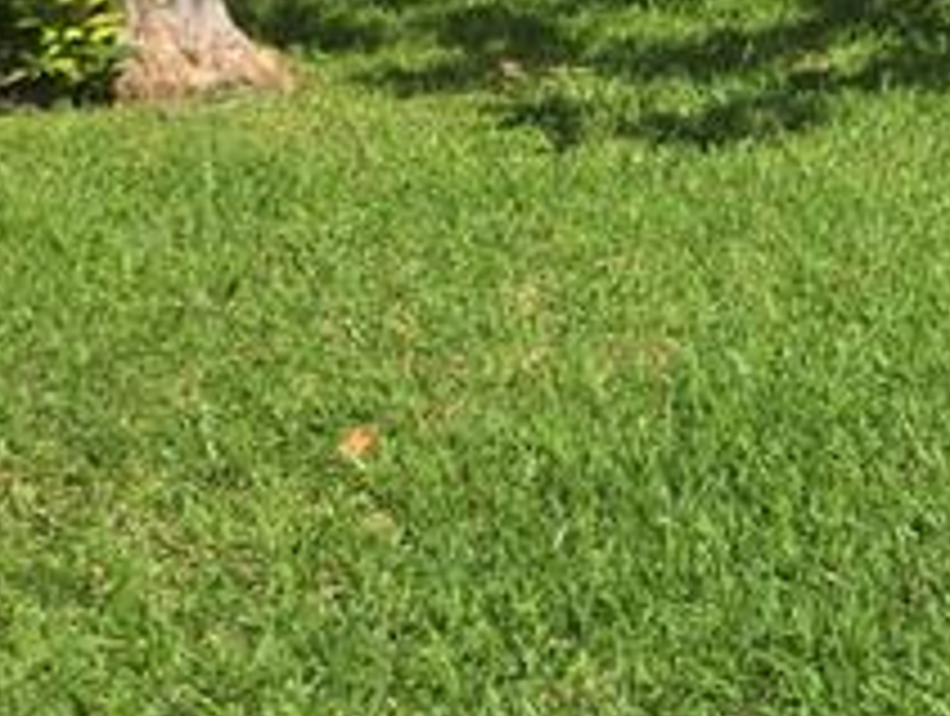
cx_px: 1621
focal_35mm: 87
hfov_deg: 18.5
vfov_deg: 16.6
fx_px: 2392
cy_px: -36
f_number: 1.7
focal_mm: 6.25
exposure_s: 1/4766
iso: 80
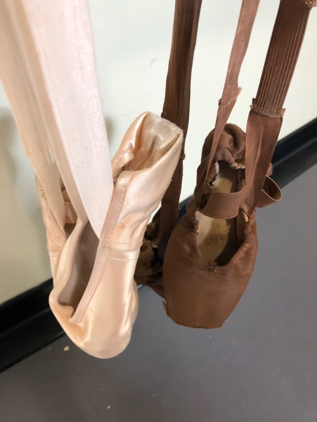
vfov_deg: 63.4
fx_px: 342
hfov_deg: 49.7
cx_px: 158
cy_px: 211
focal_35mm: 28
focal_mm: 3.99
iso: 32
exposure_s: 1/30
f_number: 1.8
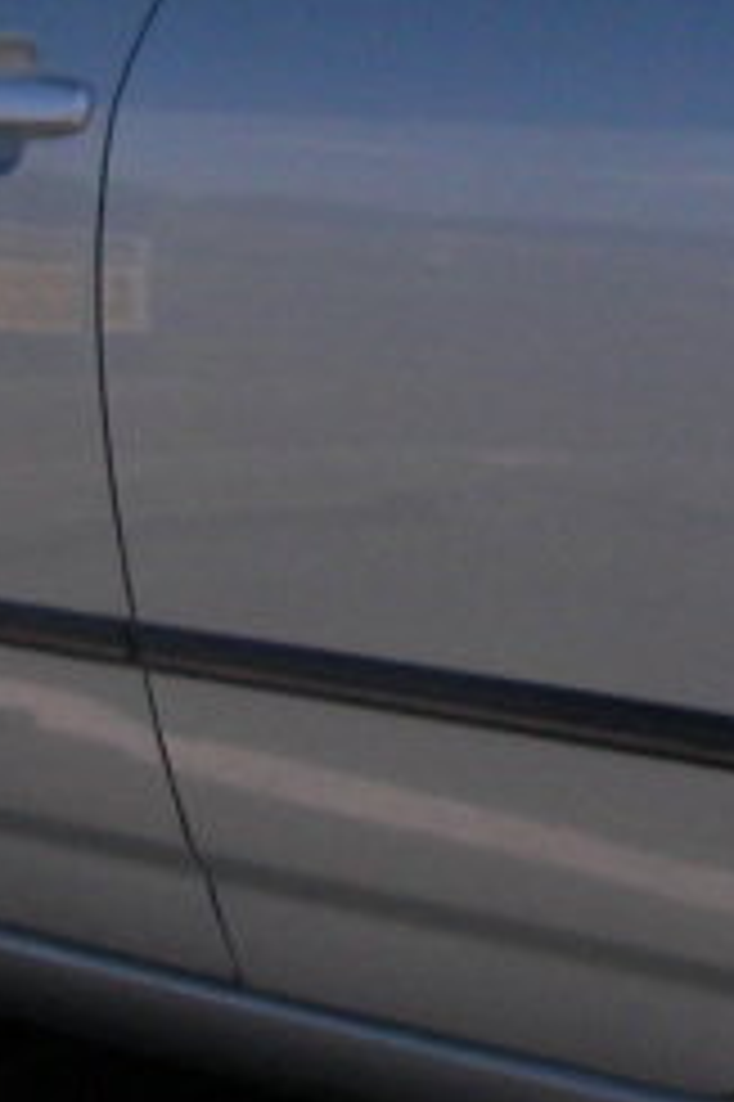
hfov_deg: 5.4
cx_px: 1369
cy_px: 328
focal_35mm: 250
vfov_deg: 8.2
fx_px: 7656
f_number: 7
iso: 50
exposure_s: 1/240
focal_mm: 8.1
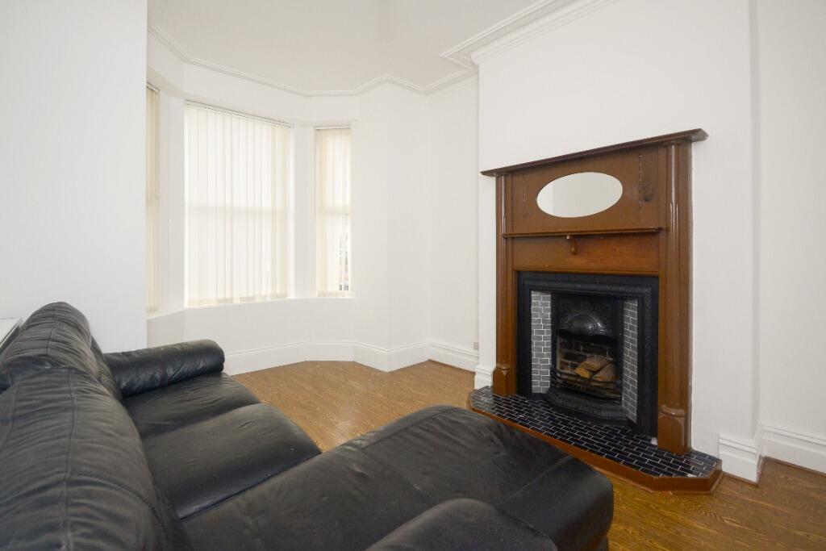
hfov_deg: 100.4
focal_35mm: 15
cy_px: 276
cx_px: 413
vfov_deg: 77.3
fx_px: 344
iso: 400
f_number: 6.3
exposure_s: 1/100
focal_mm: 10
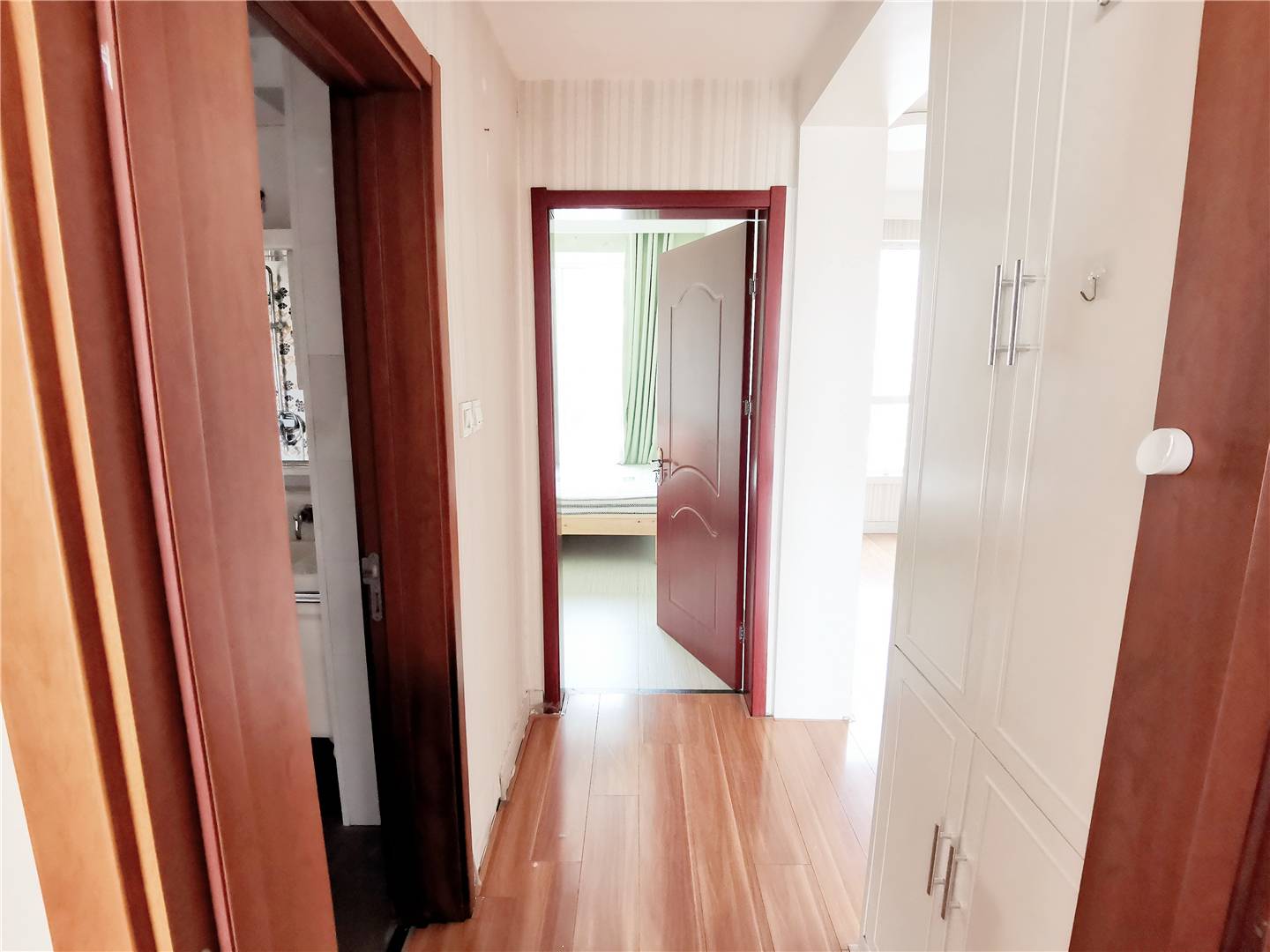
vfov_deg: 74.7
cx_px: 635
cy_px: 476
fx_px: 624
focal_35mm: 17
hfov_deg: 91.0
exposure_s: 1/50
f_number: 2.2
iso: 200
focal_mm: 2.26
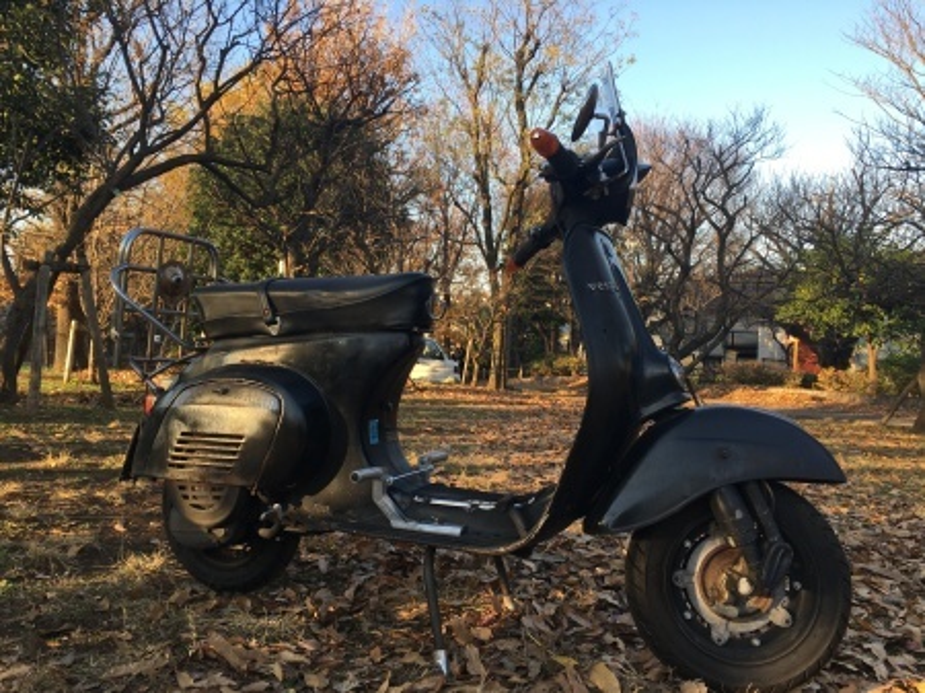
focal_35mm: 29
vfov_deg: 48.2
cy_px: 346
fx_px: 775
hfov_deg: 61.7
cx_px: 462
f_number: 2.2
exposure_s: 1/256
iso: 25
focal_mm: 4.15
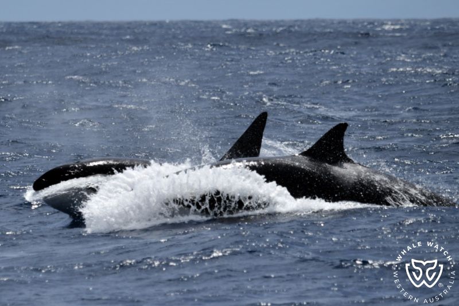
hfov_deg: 5.3
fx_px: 4971
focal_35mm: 390
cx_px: 230
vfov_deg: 3.5
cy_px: 153
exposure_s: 1/8000
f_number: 6
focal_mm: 390
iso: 560
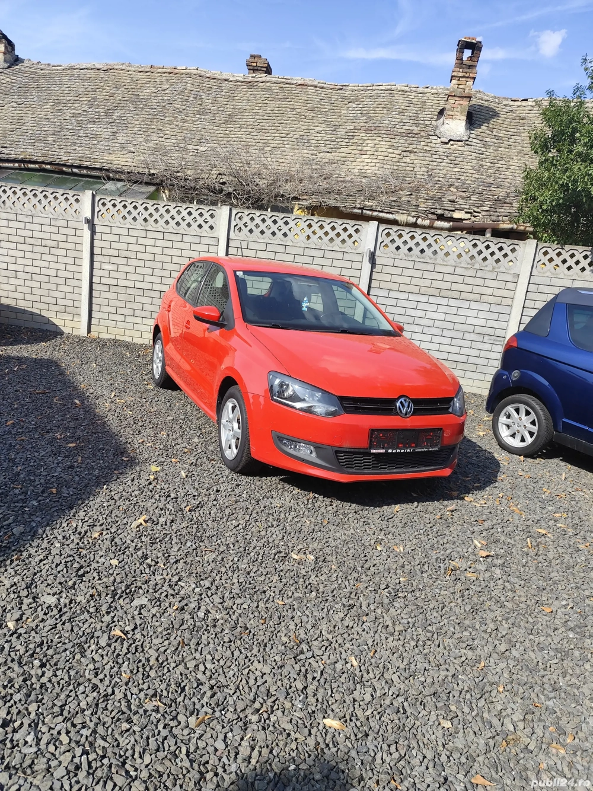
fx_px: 526
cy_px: 396
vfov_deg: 73.9
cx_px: 296
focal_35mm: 23
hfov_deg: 58.9
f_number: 1.65
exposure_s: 1/612
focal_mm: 6.19
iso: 50
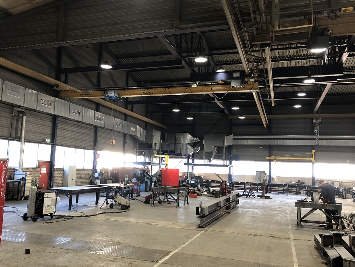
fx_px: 328
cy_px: 136
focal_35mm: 32
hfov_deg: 56.7
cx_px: 159
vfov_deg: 44.2
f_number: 1.8
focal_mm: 3.99
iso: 40
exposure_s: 1/24
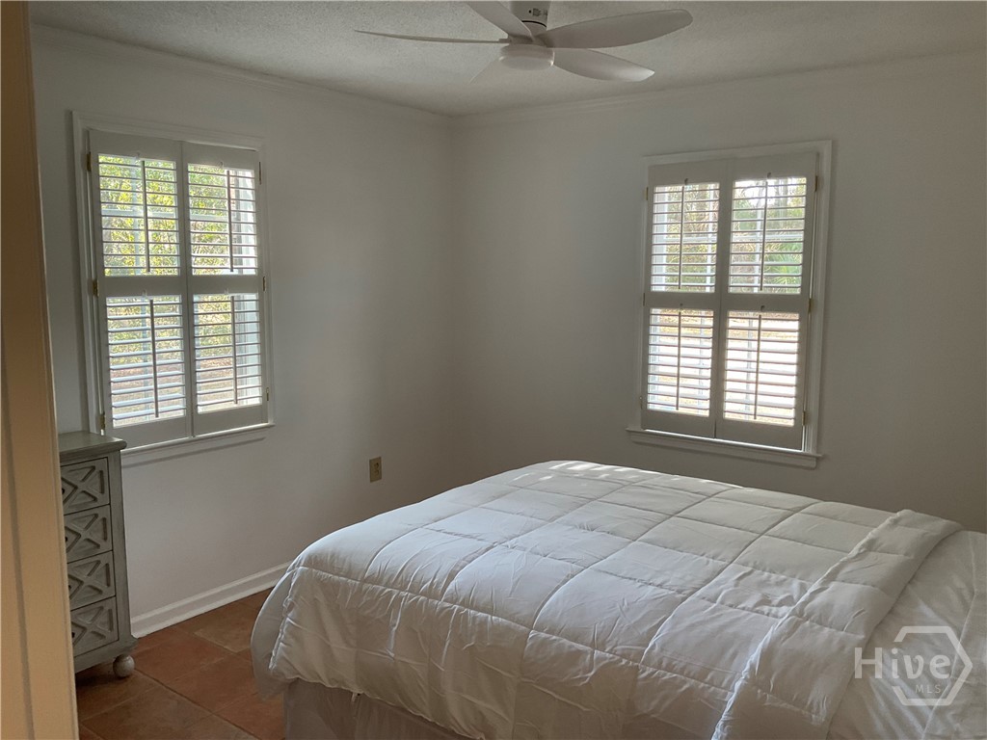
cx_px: 494
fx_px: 827
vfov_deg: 48.2
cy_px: 370
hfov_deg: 61.7
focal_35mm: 29
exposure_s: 1/60
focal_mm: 3
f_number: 1.8
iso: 50
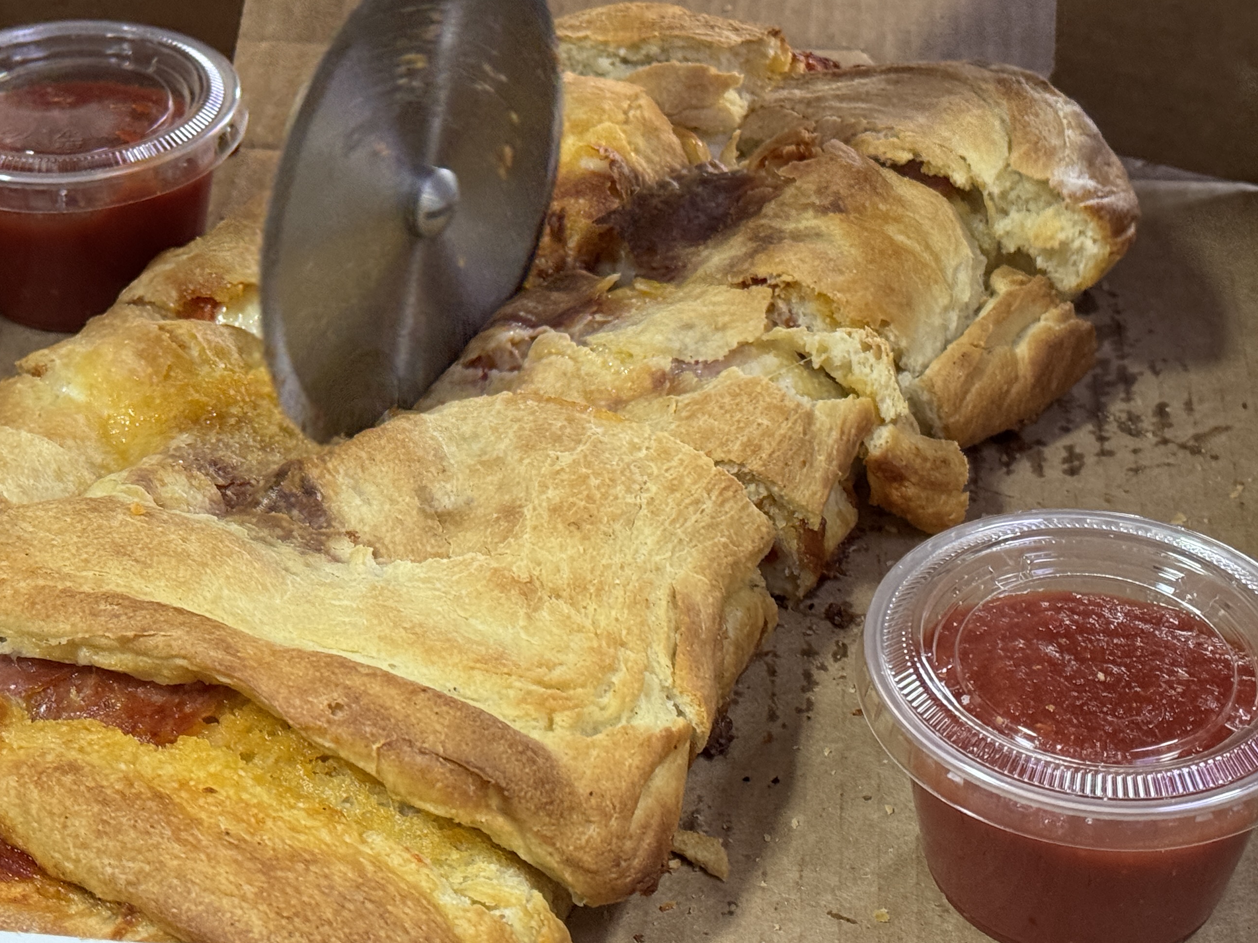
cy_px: 344
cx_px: 549
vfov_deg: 19.6
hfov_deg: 26.0
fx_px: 2726
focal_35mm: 75
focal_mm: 6.76
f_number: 1.78
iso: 320
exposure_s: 1/40
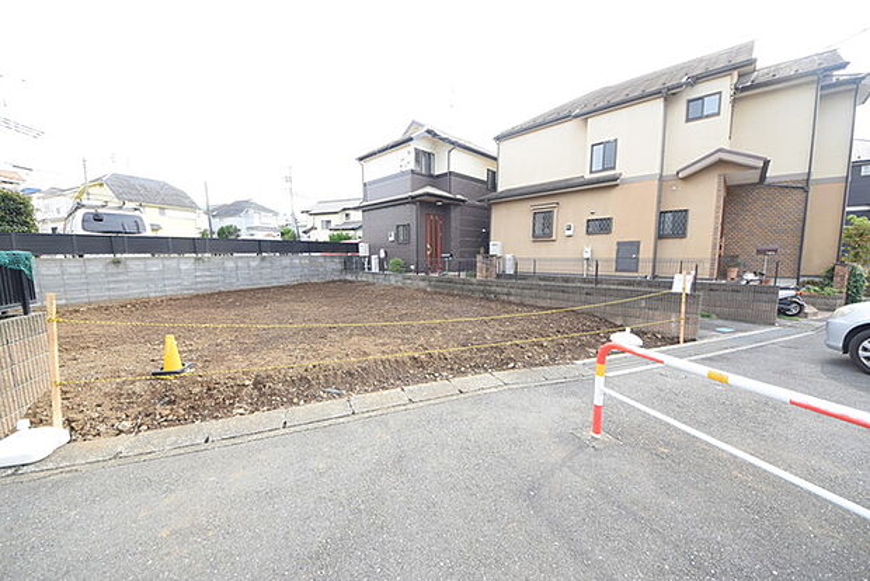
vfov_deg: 90.1
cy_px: 290
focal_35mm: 12
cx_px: 435
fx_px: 290
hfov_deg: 112.6
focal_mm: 8
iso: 400
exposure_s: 1/200
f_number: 7.1
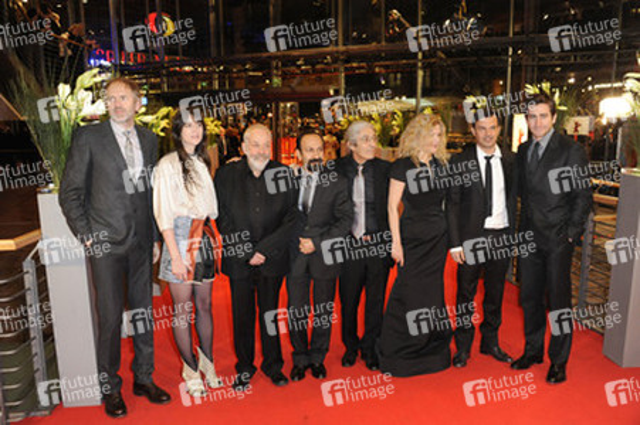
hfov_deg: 58.8
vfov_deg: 41.1
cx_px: 320
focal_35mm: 32
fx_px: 568
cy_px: 212
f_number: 5.6
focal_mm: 32
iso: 3200
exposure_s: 1/160
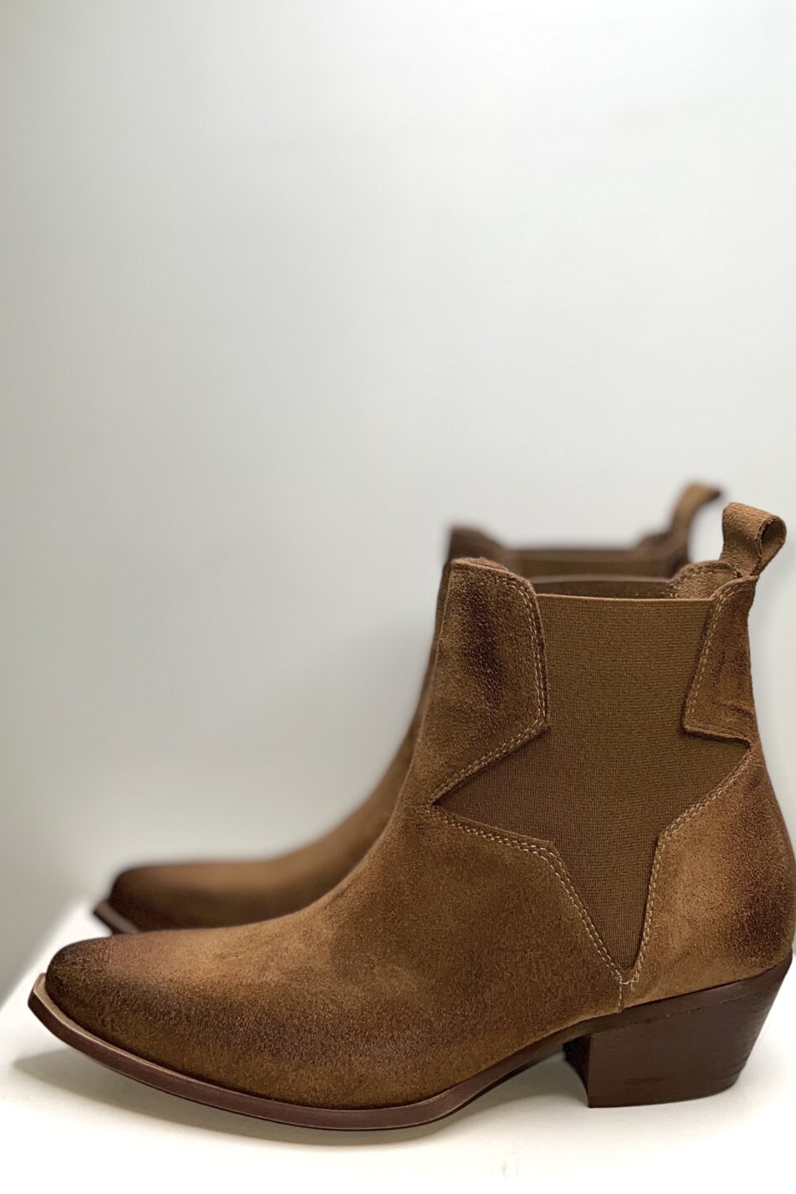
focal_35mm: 29
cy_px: 616
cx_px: 417
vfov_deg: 63.6
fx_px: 962
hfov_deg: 45.0
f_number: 1.5
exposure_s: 1/718
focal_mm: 5.7
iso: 32
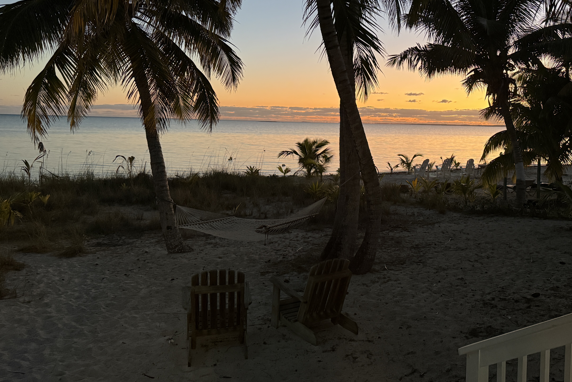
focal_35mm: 33
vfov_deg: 39.7
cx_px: 372
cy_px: 146
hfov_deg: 56.2
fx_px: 524
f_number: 1.78
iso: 640
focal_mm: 6.76
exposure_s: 1/40
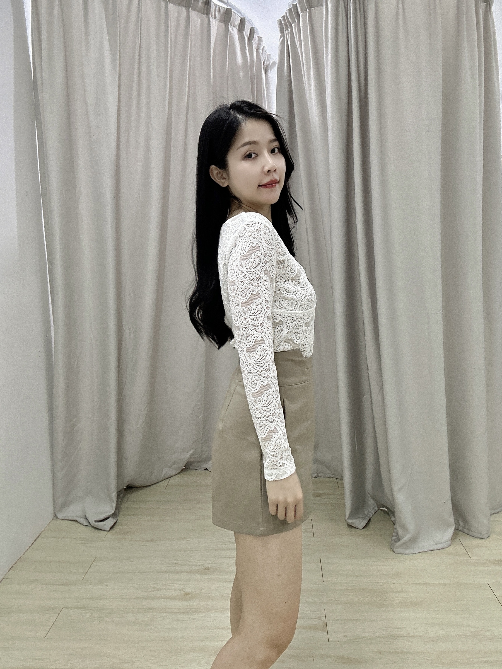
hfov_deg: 58.9
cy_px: 334
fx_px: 445
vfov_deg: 73.9
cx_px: 251
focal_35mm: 23
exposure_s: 1/50
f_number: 1.9
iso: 125
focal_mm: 2.69
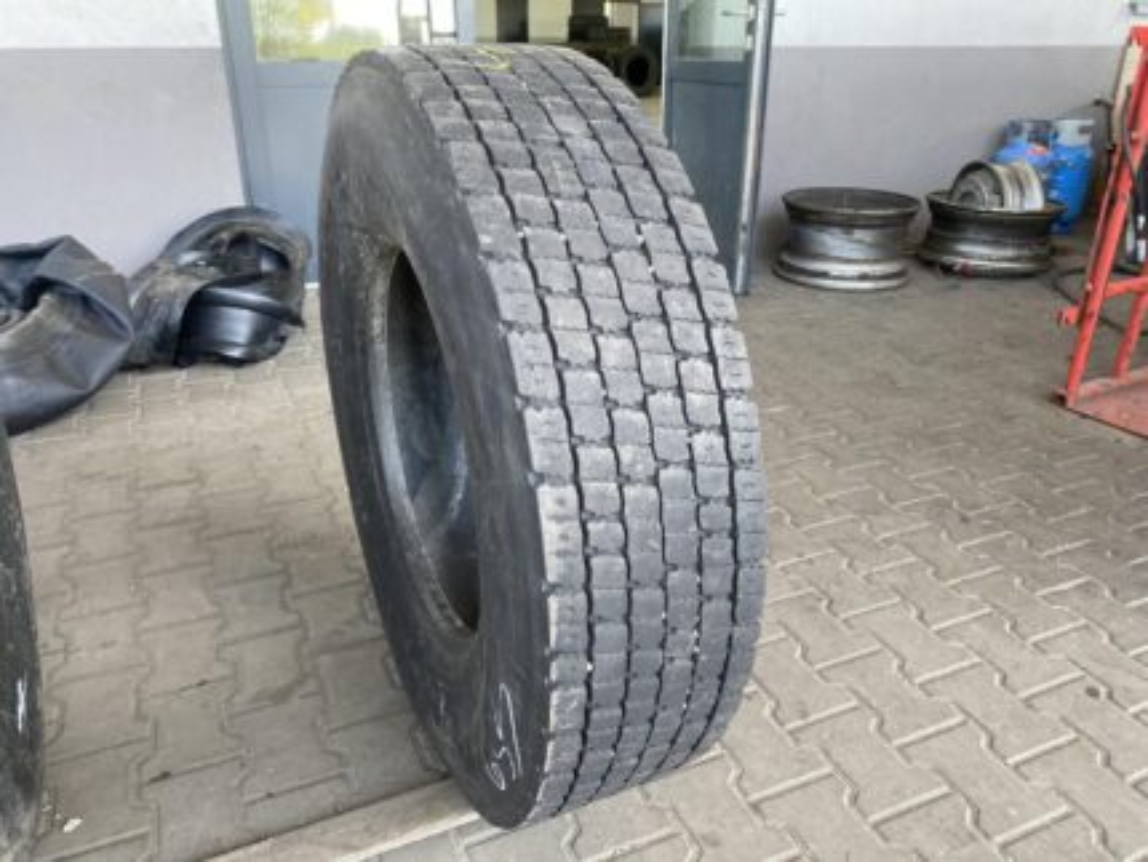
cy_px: 431
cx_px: 574
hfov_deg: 67.3
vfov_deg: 53.1
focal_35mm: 26
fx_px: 863
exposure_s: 1/121
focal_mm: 4.25
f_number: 1.8
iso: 100
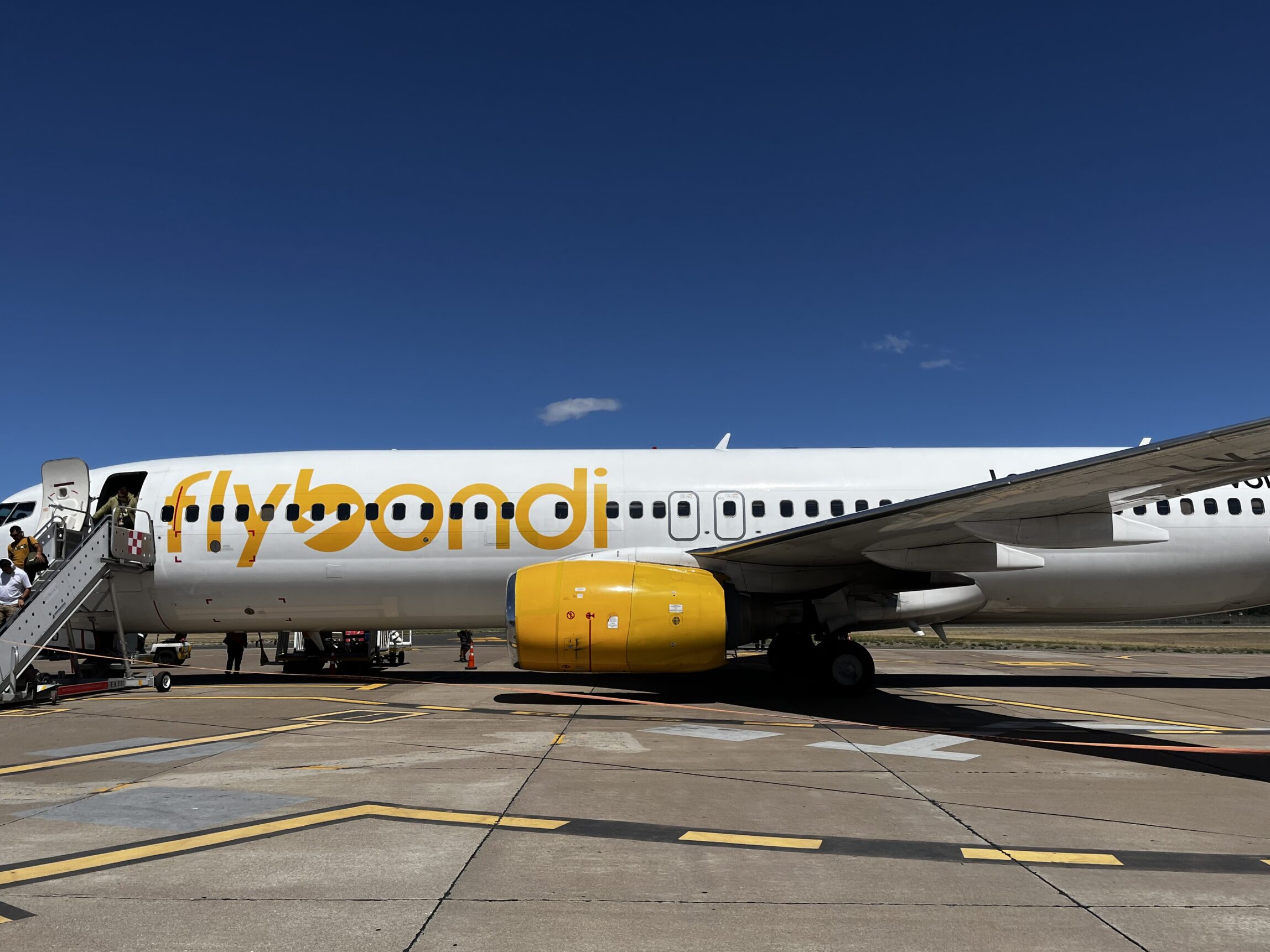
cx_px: 646
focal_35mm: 29
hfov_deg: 61.7
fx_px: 1064
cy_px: 520
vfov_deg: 48.2
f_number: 1.6
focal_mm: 5.1
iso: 50
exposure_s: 1/9091
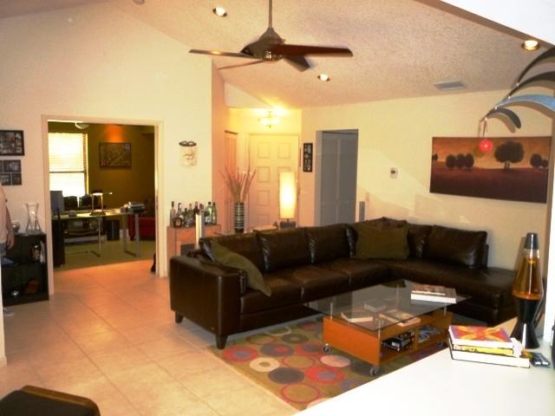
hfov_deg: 61.7
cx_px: 278
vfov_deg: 48.2
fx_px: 465
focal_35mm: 29
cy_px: 208
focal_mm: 5.2
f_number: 3.3
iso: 500
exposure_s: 1/30
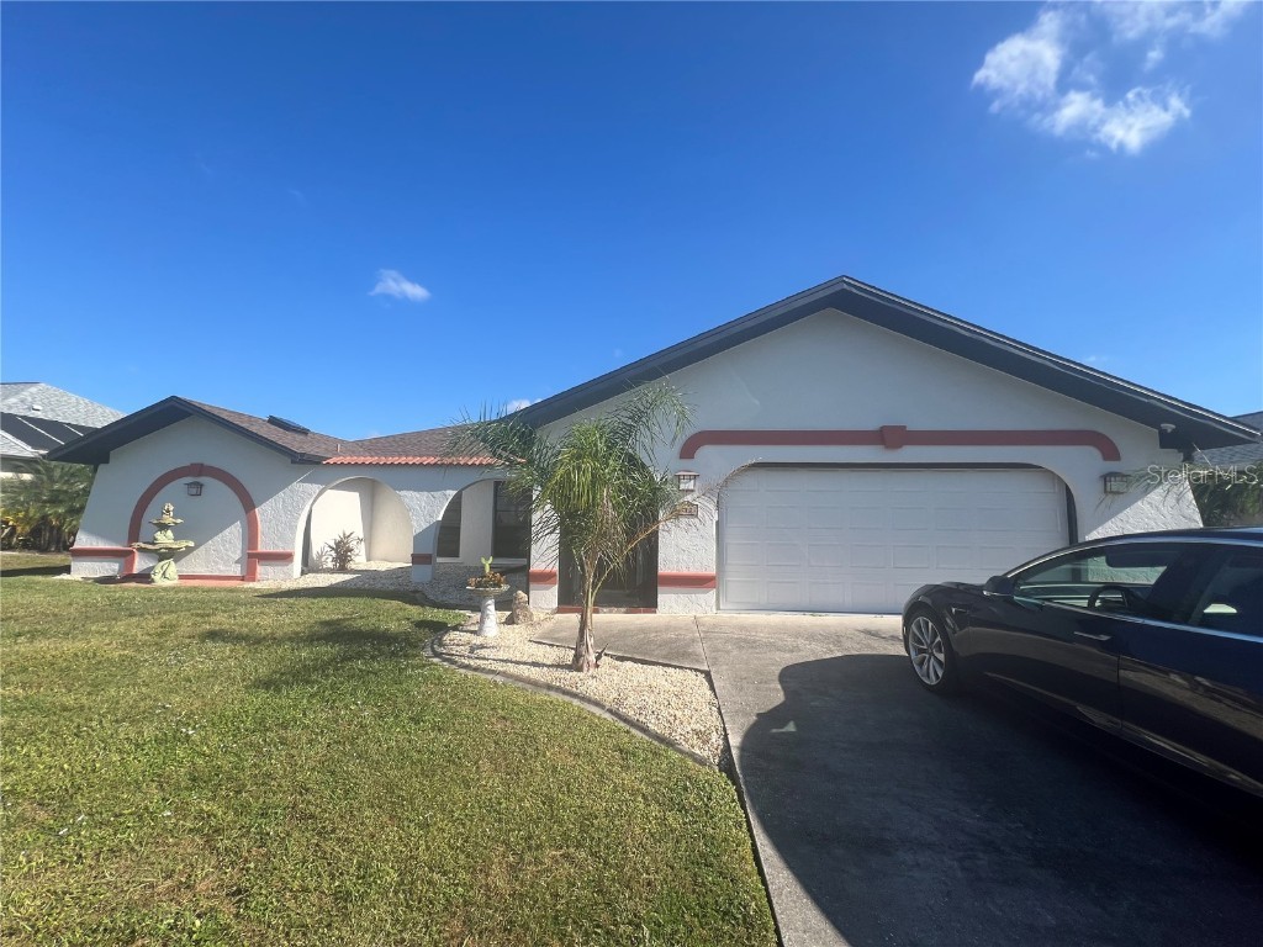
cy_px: 474
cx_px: 632
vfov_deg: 89.9
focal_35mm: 13
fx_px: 474
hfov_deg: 106.2
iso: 32
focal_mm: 1.57
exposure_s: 1/1623
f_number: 1.8
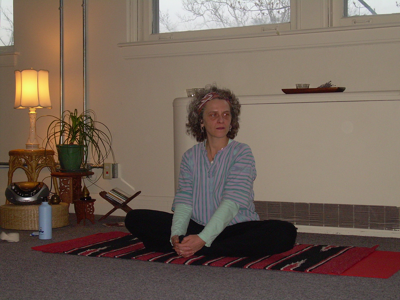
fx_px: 751
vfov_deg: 22.6
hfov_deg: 29.8
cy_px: 150
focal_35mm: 65
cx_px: 200
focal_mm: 11
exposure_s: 1/60
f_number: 3.6
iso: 200
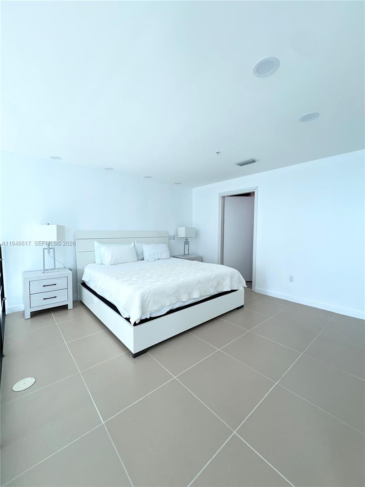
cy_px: 244
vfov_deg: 106.2
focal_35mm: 13
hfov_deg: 89.9
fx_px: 183
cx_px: 182
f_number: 1.8
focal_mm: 1.57
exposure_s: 1/190
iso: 32
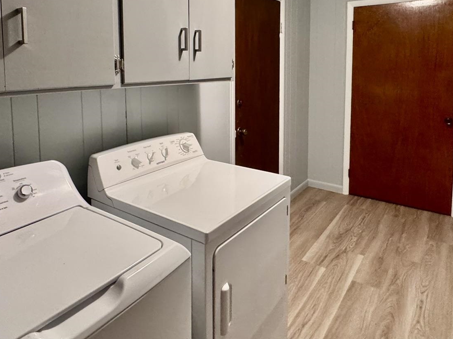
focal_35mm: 26
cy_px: 93
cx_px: 205
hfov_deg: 67.2
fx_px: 340
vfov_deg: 51.2
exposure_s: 1/60
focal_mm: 2.22
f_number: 2.2
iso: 640
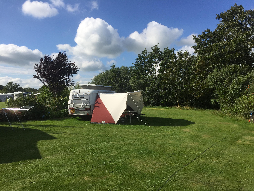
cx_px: 127
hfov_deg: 61.7
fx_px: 213
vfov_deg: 48.2
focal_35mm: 29
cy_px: 96
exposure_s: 1/2475
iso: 32
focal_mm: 4.15
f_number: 2.2
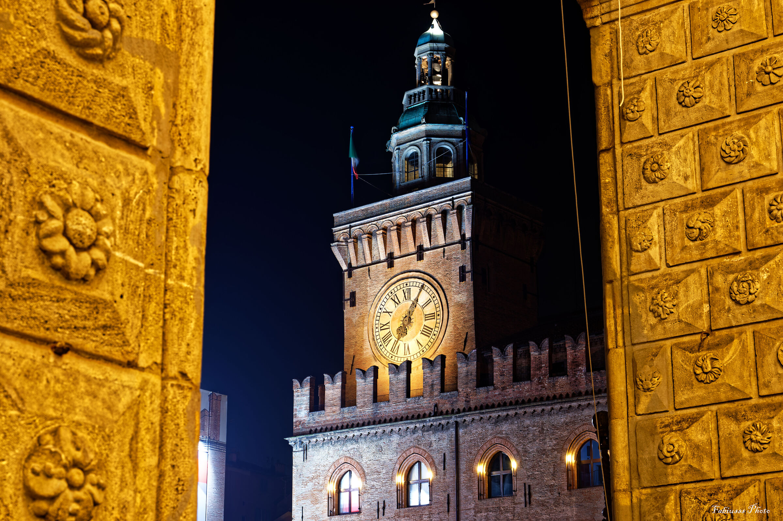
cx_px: 392
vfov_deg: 19.4
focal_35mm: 70
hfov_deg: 28.9
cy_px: 260
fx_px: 1522
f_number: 16
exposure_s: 15
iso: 100
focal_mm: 70
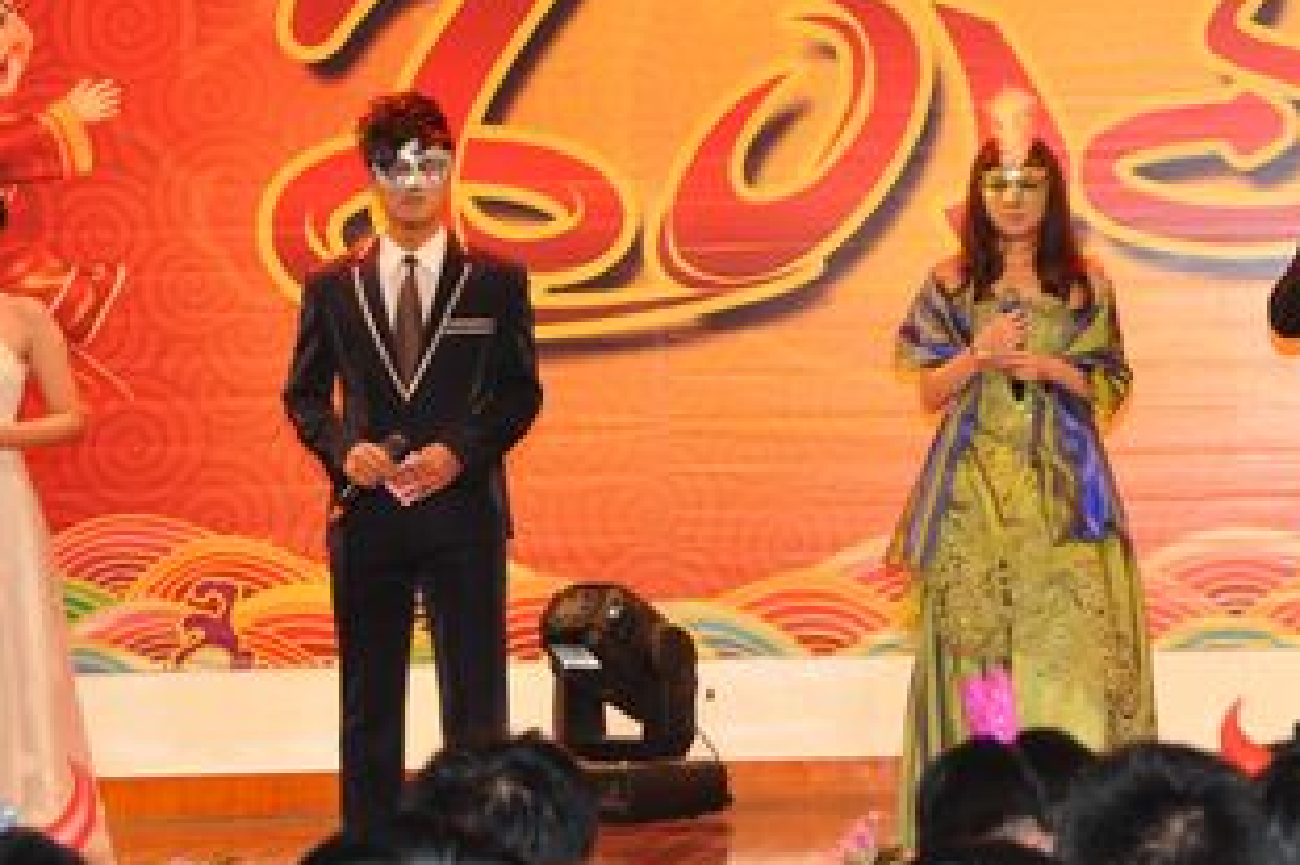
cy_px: 251
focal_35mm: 140
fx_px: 5053
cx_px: 1181
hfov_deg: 14.5
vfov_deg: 9.8
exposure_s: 1/60
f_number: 5.6
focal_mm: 40
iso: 400
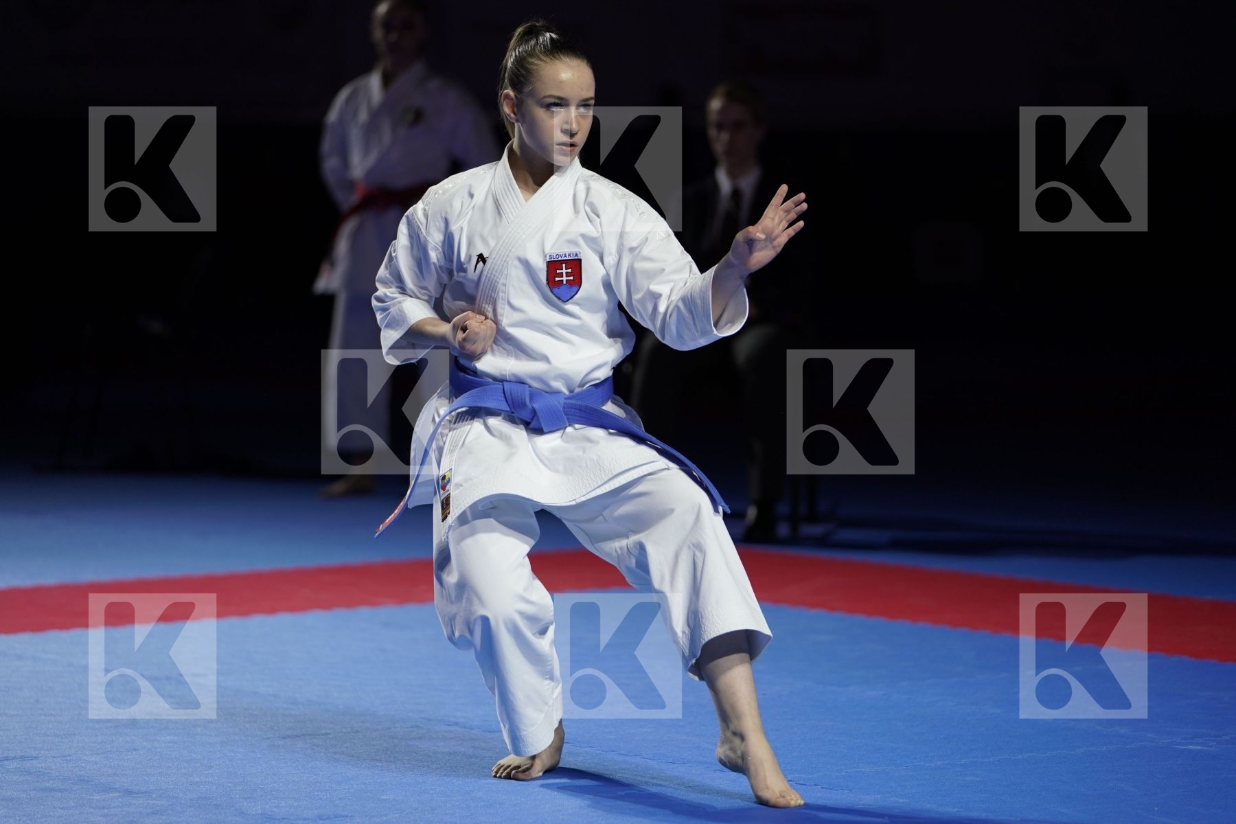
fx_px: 4600
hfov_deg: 15.3
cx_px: 618
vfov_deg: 10.2
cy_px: 412
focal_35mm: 134
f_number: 2.8
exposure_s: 1/500
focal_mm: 134
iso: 400
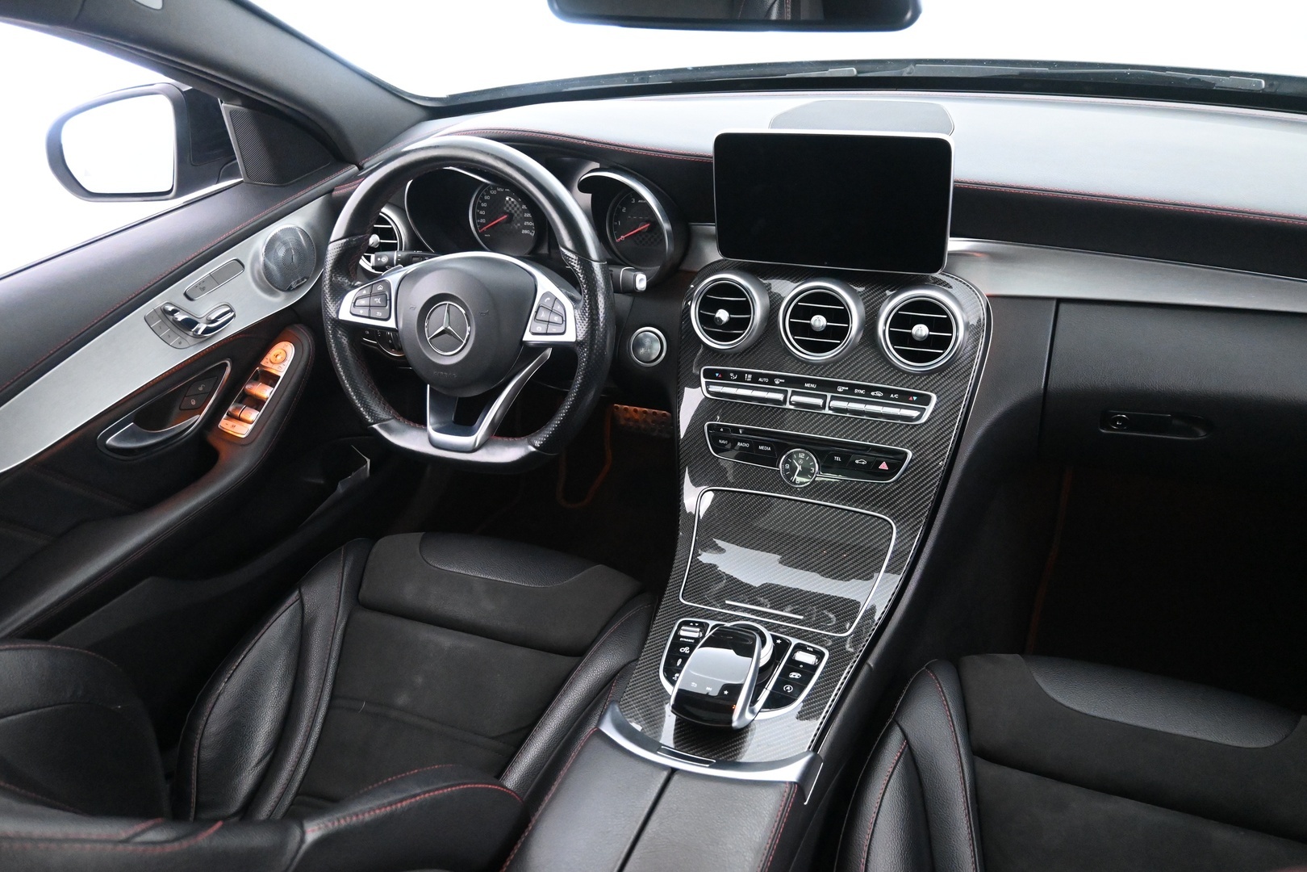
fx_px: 1007
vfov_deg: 46.8
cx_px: 654
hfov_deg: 65.9
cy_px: 436
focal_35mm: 28
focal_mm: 18.5
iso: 6400
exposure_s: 1/30
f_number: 3.8
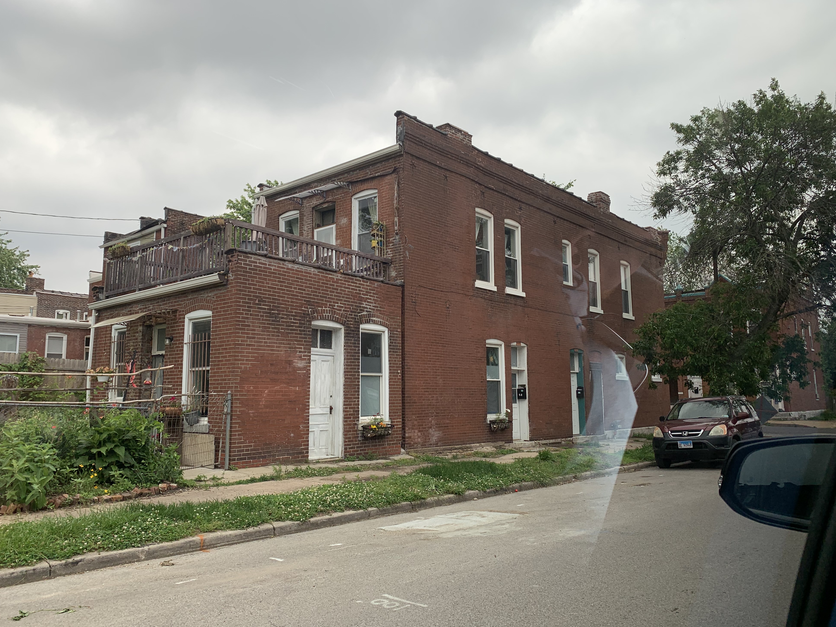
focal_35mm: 27
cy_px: 312
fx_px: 652
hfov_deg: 65.3
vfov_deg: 51.4
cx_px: 421
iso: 25
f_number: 1.8
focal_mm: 4.25
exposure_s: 1/355
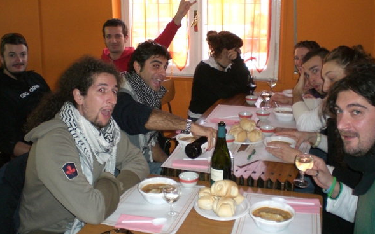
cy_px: 92
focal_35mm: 41
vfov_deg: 31.1
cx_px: 188
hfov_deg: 48.2
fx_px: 419
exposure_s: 1/60
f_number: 3.1
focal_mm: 6.3
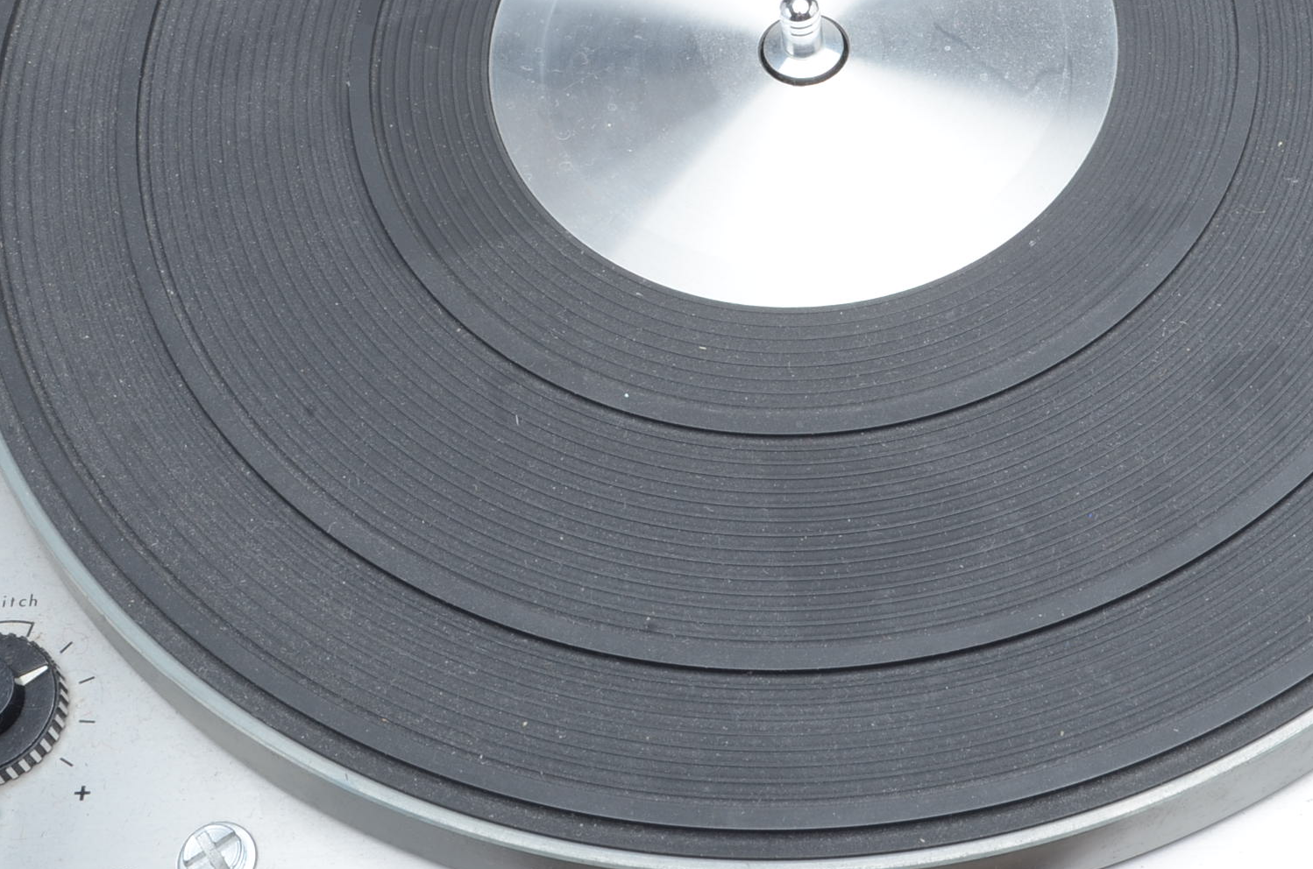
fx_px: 2693
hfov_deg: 27.1
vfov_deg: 18.2
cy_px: 179
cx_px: 938
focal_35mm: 74
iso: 200
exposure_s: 1/160
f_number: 18
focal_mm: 30
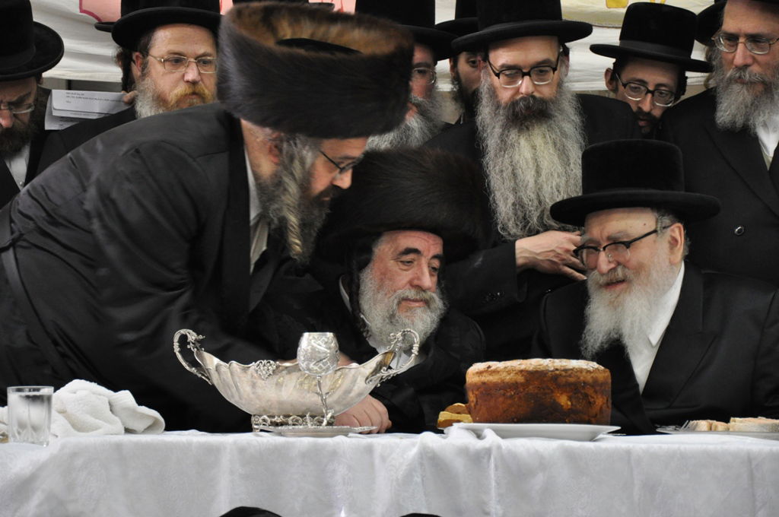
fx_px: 2431
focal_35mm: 112
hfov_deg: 18.2
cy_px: 258
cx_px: 390
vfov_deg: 12.1
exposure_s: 1/40
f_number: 5.3
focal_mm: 75
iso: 1600
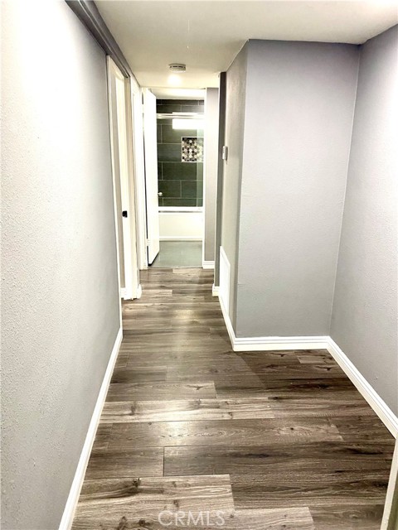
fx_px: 399
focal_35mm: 26
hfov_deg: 53.1
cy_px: 265
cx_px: 199
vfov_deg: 67.3
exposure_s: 1/60
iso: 320
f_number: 1.8
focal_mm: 4.25
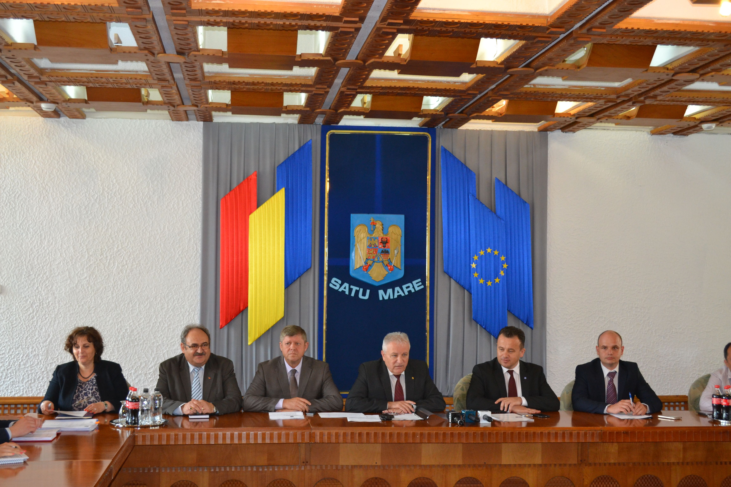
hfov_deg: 41.1
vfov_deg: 28.1
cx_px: 366
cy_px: 244
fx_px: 975
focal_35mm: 48
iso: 1000
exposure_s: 1/60
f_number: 4.8
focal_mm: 32
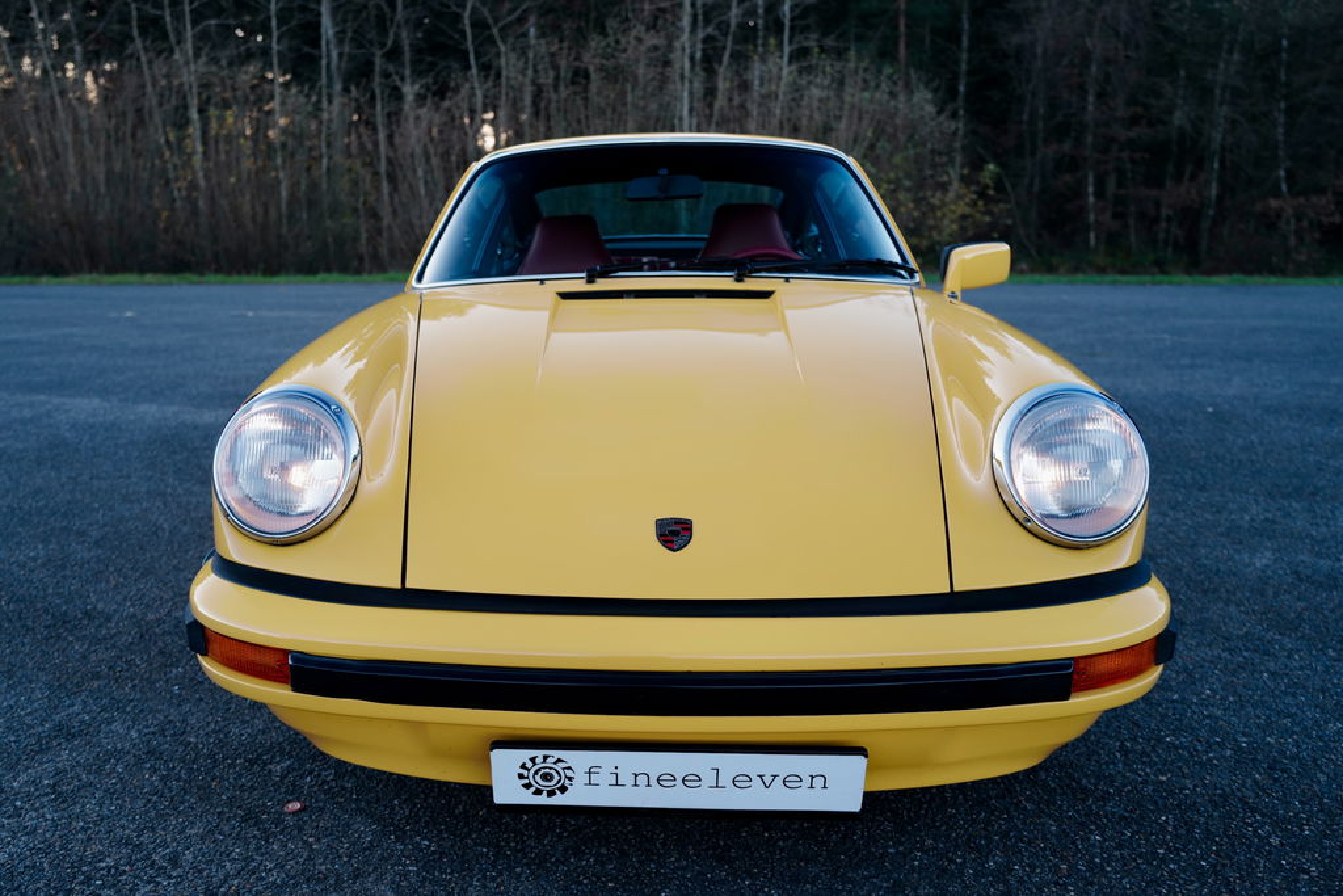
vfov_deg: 46.4
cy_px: 448
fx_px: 1045
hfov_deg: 65.5
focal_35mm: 28
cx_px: 672
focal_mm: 28
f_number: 2.8
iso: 100
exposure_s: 1/60
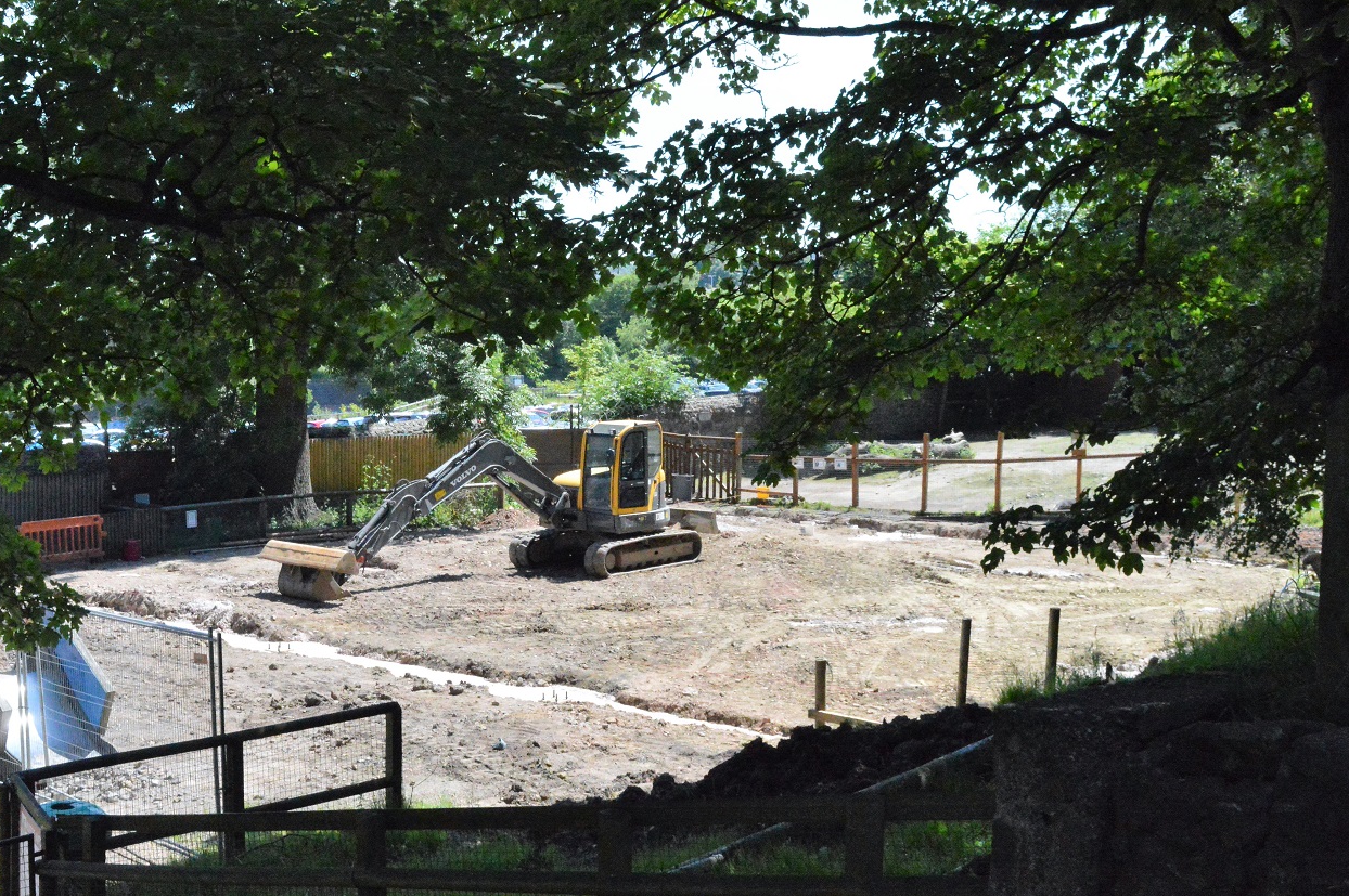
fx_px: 1760
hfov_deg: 41.7
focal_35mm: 47
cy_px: 455
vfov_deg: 28.6
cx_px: 538
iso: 6400
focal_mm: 24
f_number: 11
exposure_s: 1/4000
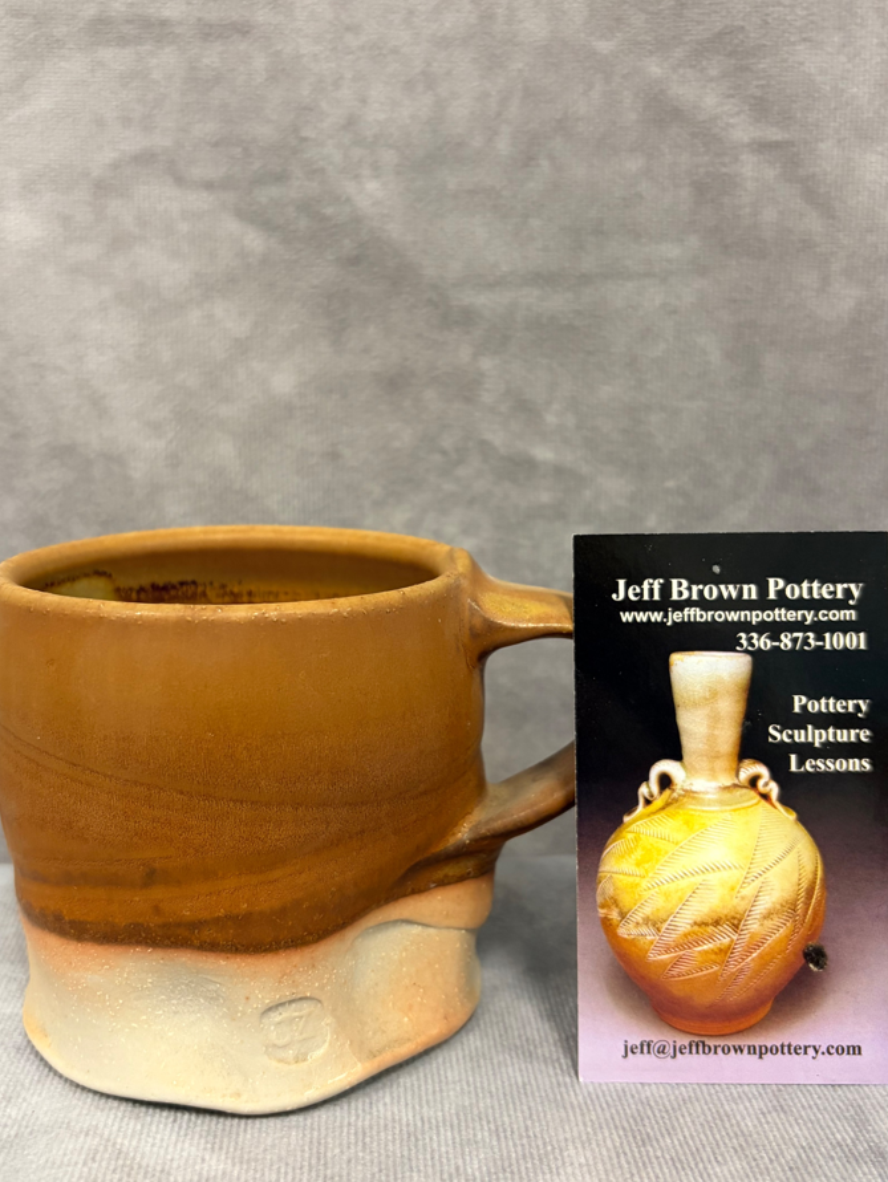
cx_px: 429
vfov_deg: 52.6
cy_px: 588
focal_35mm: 35
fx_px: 1196
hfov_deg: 40.7
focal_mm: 5.96
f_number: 1.6
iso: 200
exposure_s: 1/60
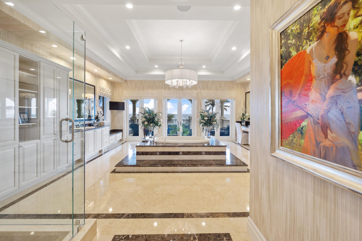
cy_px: 120
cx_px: 181
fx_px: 141
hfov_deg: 104.3
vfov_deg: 81.2
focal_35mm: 14
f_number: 7.1
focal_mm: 14
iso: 250
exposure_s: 1/20
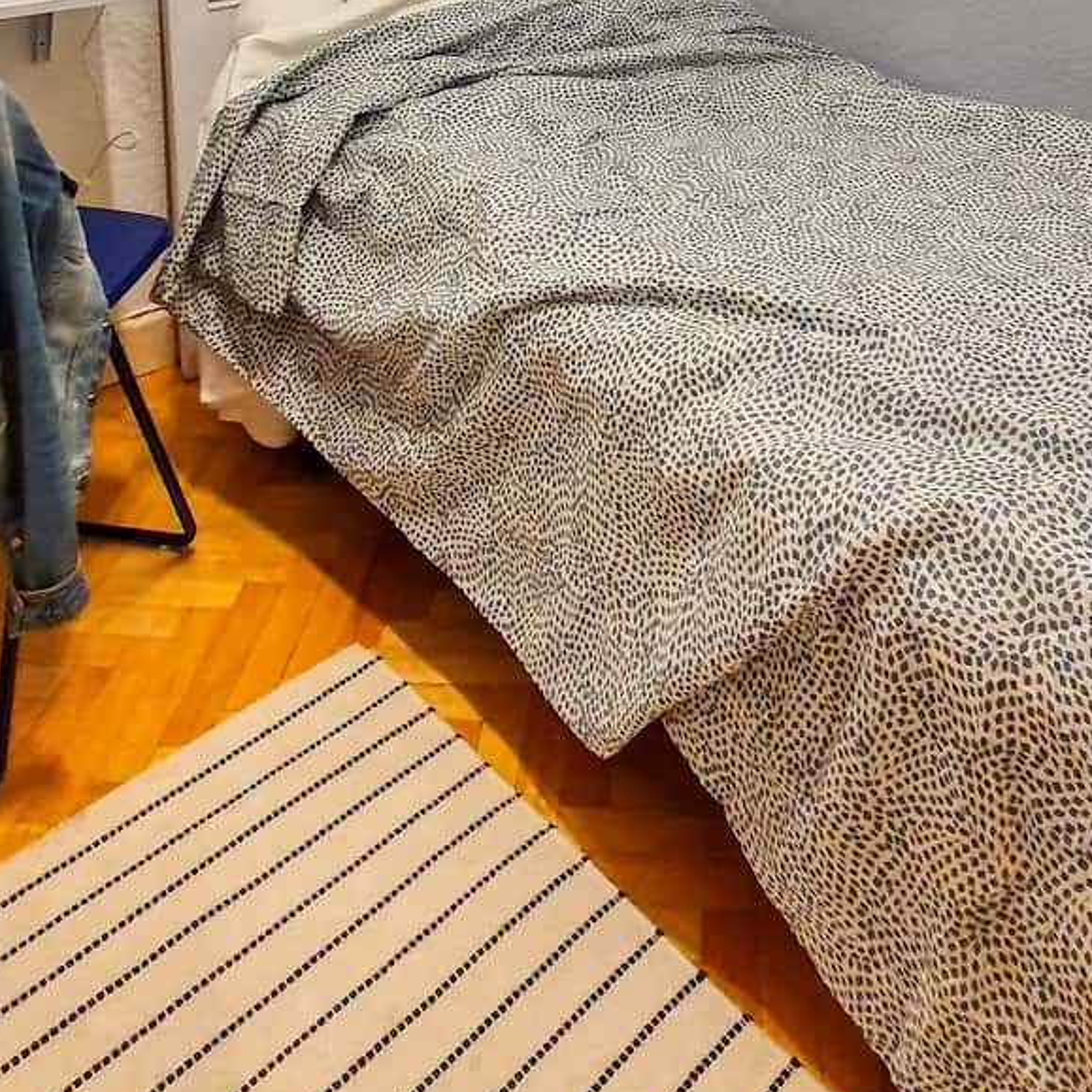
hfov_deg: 50.7
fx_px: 1142
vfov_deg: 40.2
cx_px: 673
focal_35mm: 32
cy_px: -139
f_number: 2.2
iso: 250
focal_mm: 1.8
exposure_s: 1/50
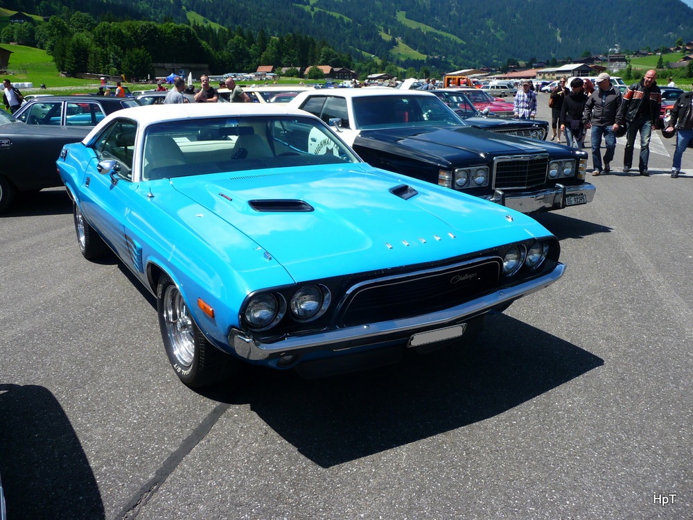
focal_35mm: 28
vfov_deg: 49.7
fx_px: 561
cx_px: 346
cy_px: 260
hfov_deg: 63.4
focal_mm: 4.7
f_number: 3.3
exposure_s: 1/1000
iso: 100
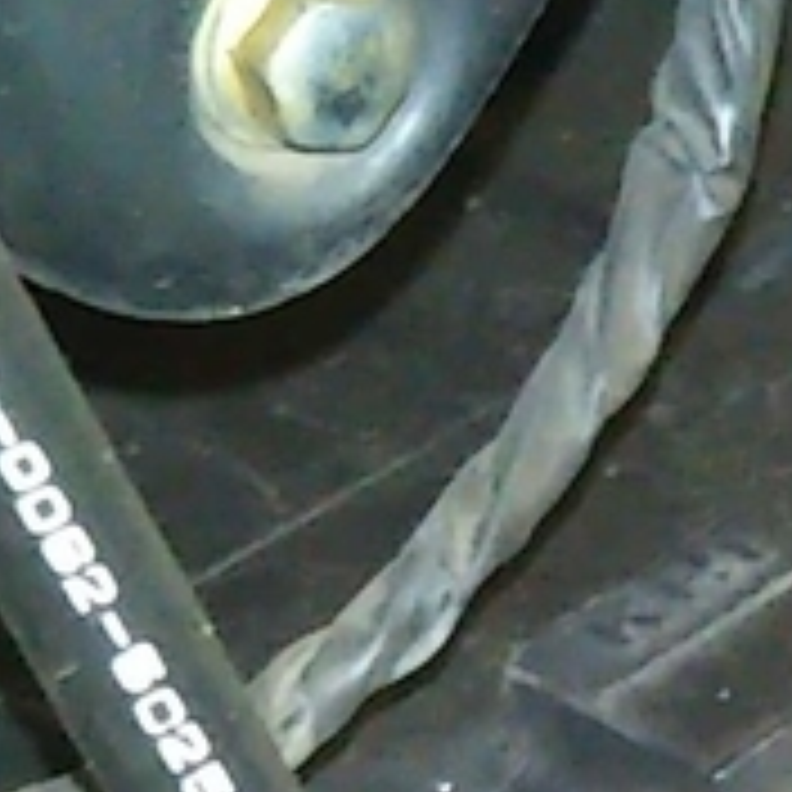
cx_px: 1264
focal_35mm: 181
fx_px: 4685
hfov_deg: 9.3
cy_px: 986
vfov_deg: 9.5
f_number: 2.2
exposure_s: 1/23
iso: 675
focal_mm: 4
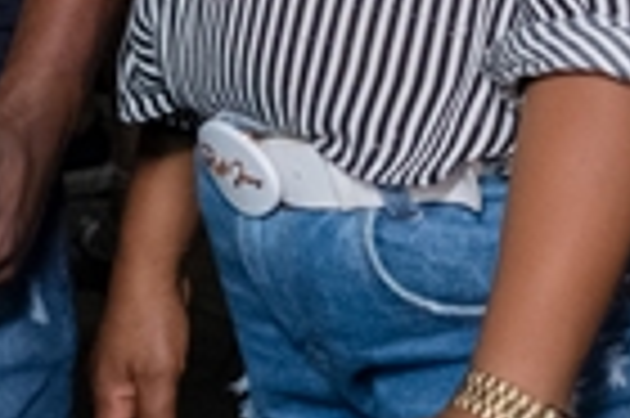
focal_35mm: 191
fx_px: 3339
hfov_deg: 10.7
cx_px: -47
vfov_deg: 6.8
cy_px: -521
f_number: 2.8
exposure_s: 1/320
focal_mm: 24
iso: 2500
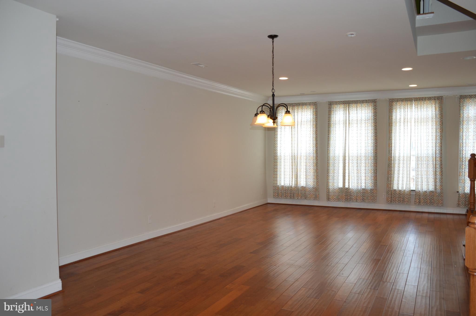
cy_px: 158
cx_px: 238
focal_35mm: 30
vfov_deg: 43.5
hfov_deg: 62.0
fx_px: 396
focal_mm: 20
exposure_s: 1/80
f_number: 4
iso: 400
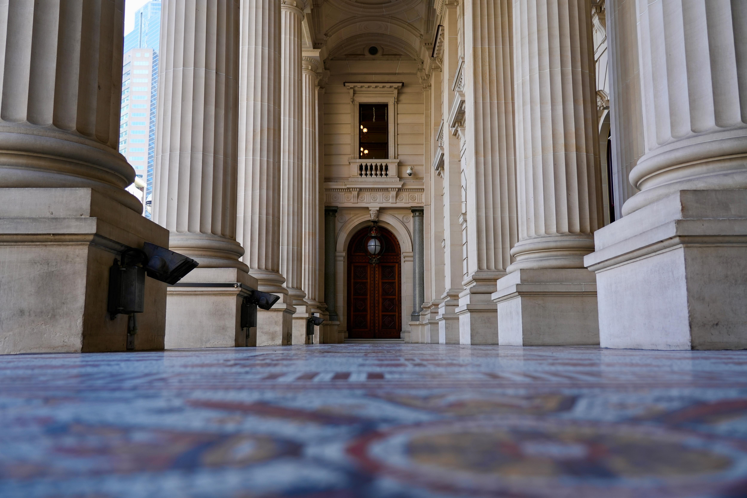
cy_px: 249
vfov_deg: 43.6
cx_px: 374
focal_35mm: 30
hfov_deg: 61.9
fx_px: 622
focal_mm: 30
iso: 200
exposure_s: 1/160
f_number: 4
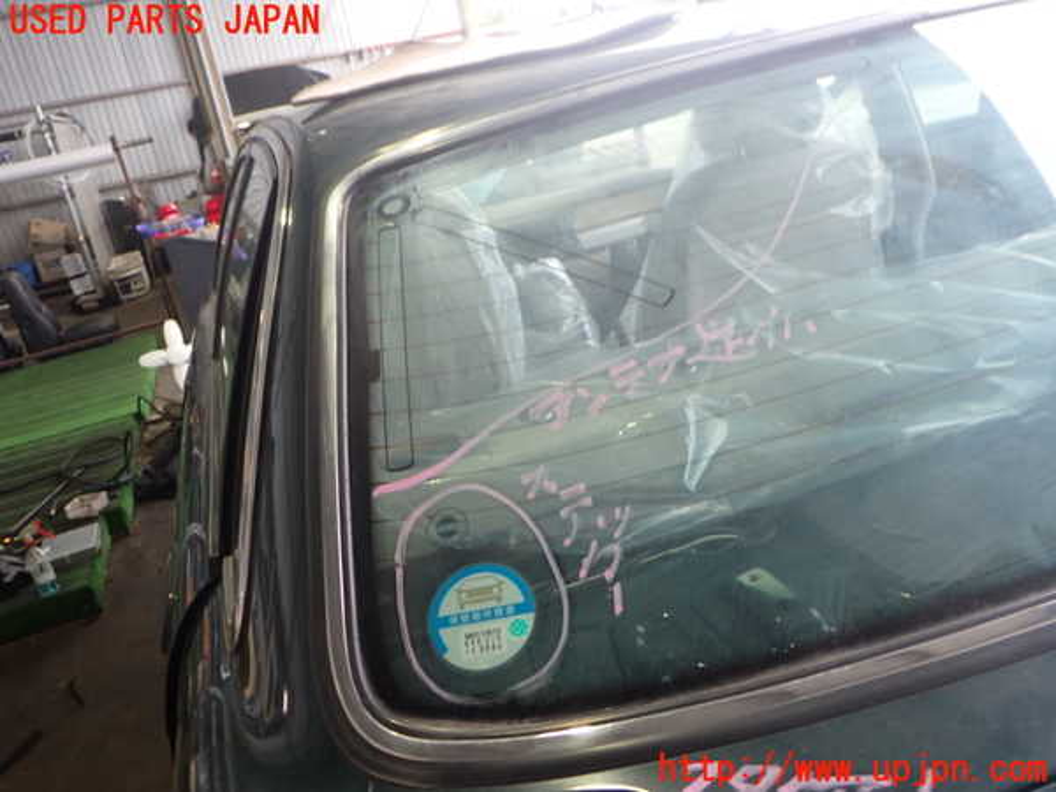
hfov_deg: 60.0
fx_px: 915
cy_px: 396
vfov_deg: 46.8
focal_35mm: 30
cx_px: 528
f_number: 2.3
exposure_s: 1/40
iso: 200
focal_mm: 5.4
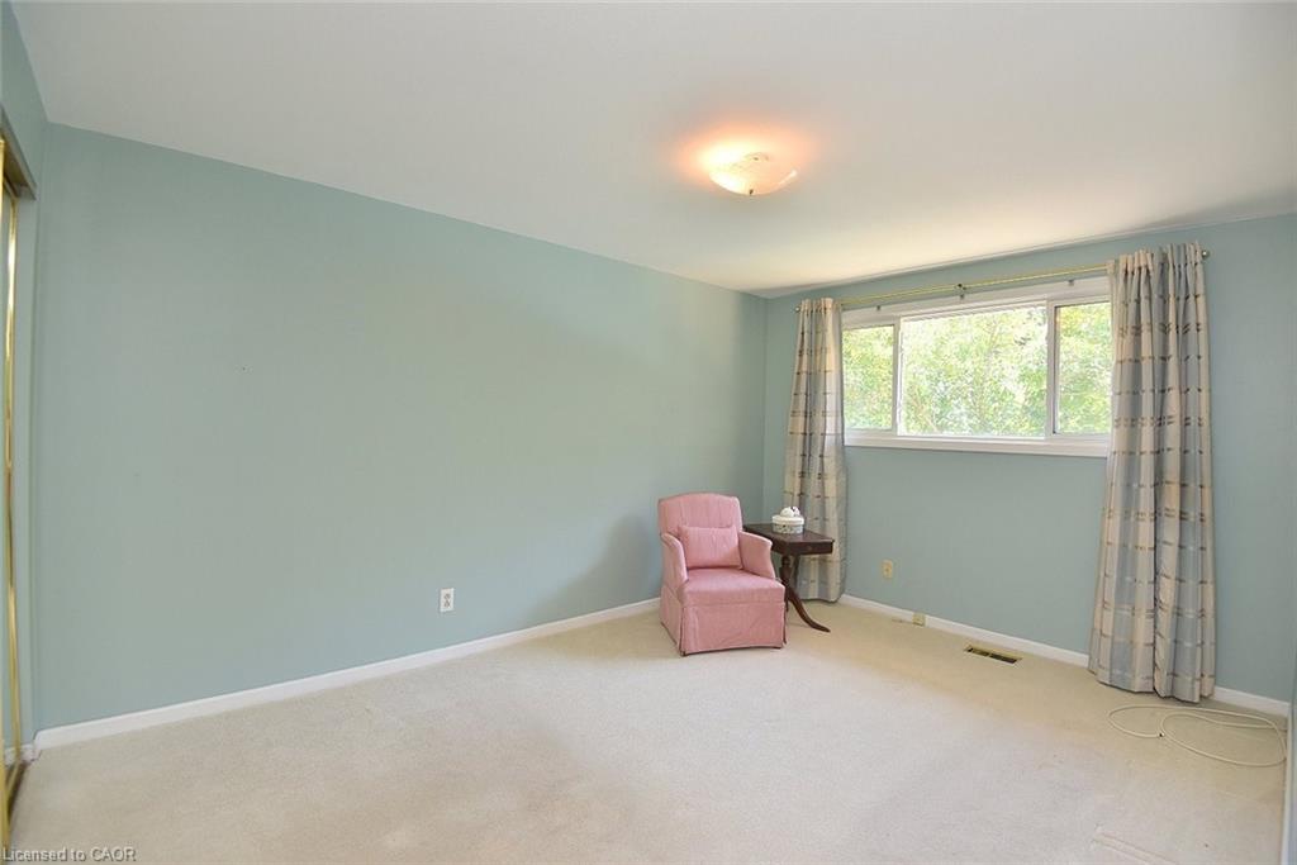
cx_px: 648
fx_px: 576
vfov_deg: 73.8
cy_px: 432
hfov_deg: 96.7
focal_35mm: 16
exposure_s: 1/100
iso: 500
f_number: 6.3
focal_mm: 16
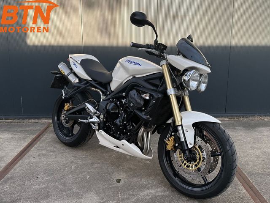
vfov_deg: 56.8
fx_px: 187
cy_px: 102
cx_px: 135
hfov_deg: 71.6
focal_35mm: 24
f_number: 1.78
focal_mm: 6.86
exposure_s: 1/298
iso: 80
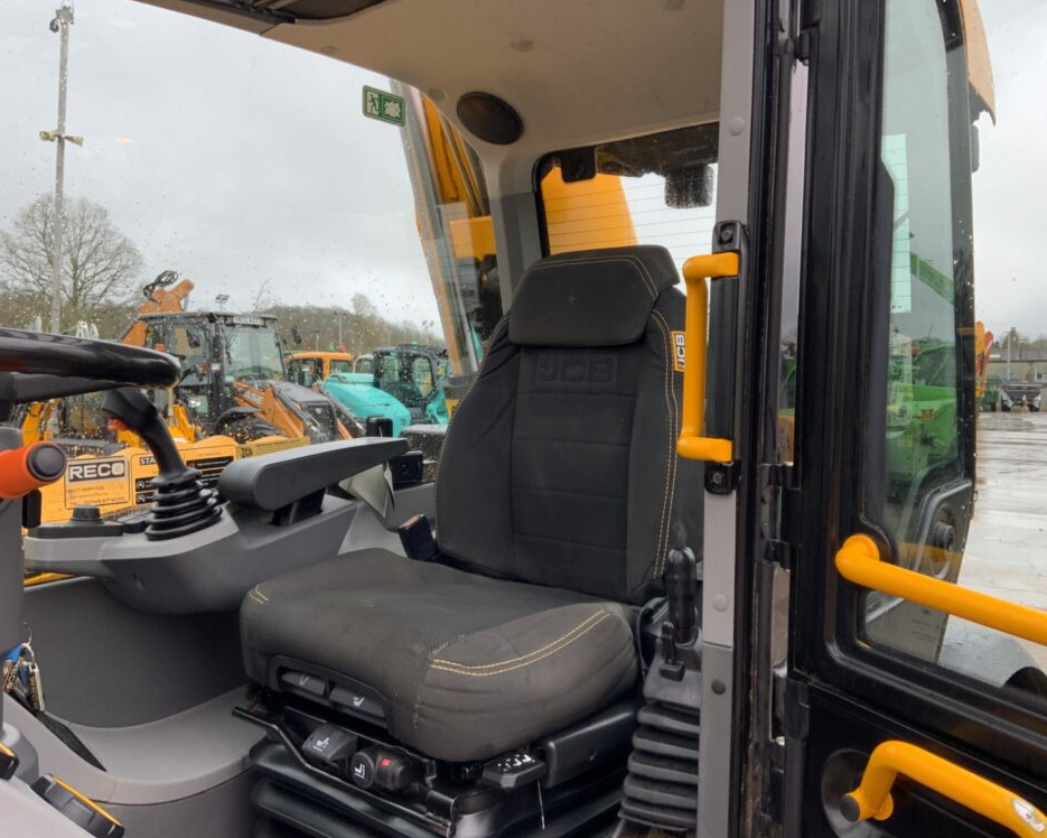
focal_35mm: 31
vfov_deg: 47.1
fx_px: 961
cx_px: 544
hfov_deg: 57.2
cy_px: 417
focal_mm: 3
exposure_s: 1/122
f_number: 1.8
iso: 20
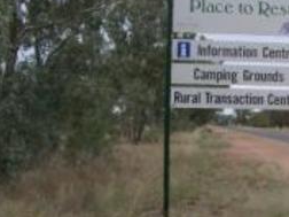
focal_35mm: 89
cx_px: 346
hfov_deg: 20.6
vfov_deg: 16.6
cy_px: 119
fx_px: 743
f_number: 4.3
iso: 80
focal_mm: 5.8
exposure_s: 1/400
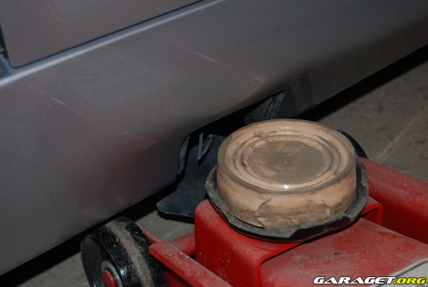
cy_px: 144
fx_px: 982
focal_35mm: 82
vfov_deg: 16.6
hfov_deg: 24.6
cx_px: 214
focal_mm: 55
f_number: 5.6
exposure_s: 1/60
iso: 200
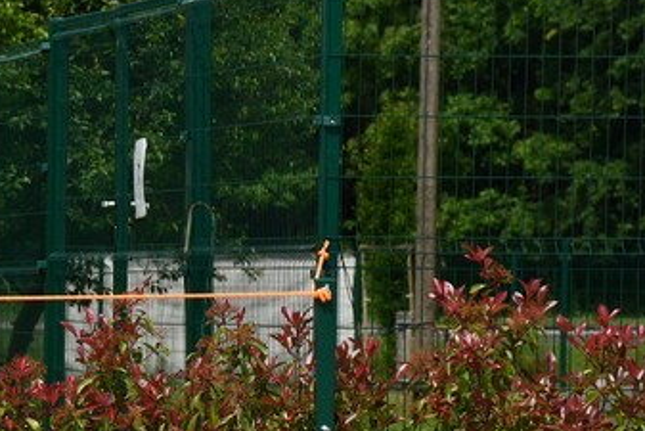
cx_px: -44
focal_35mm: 365
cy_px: 443
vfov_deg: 3.8
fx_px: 6542
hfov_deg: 5.6
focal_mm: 80
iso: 100
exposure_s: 1/500
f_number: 8
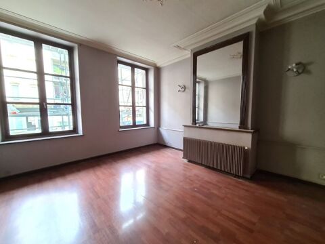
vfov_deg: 89.9
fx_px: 122
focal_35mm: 13
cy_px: 122
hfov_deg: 106.2
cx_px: 162
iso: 800
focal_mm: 2.2
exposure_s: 1/25
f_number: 2.2
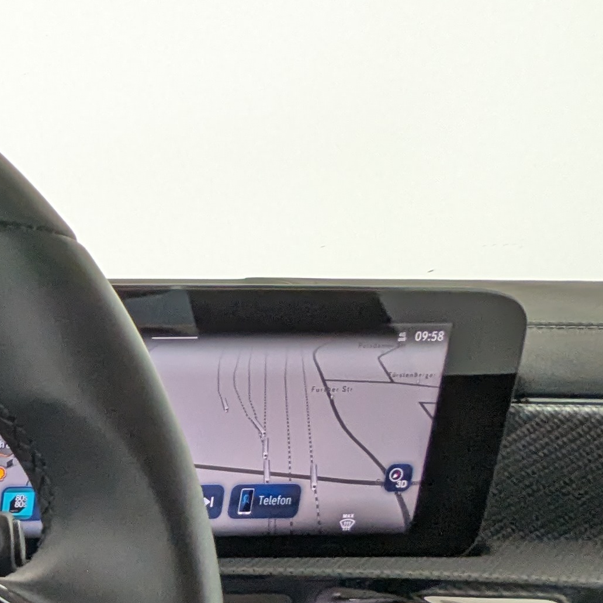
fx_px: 1104
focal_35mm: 56
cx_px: -556
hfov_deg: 19.7
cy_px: 666
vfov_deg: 27.8
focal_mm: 2.35
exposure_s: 1/100
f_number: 2.2
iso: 81
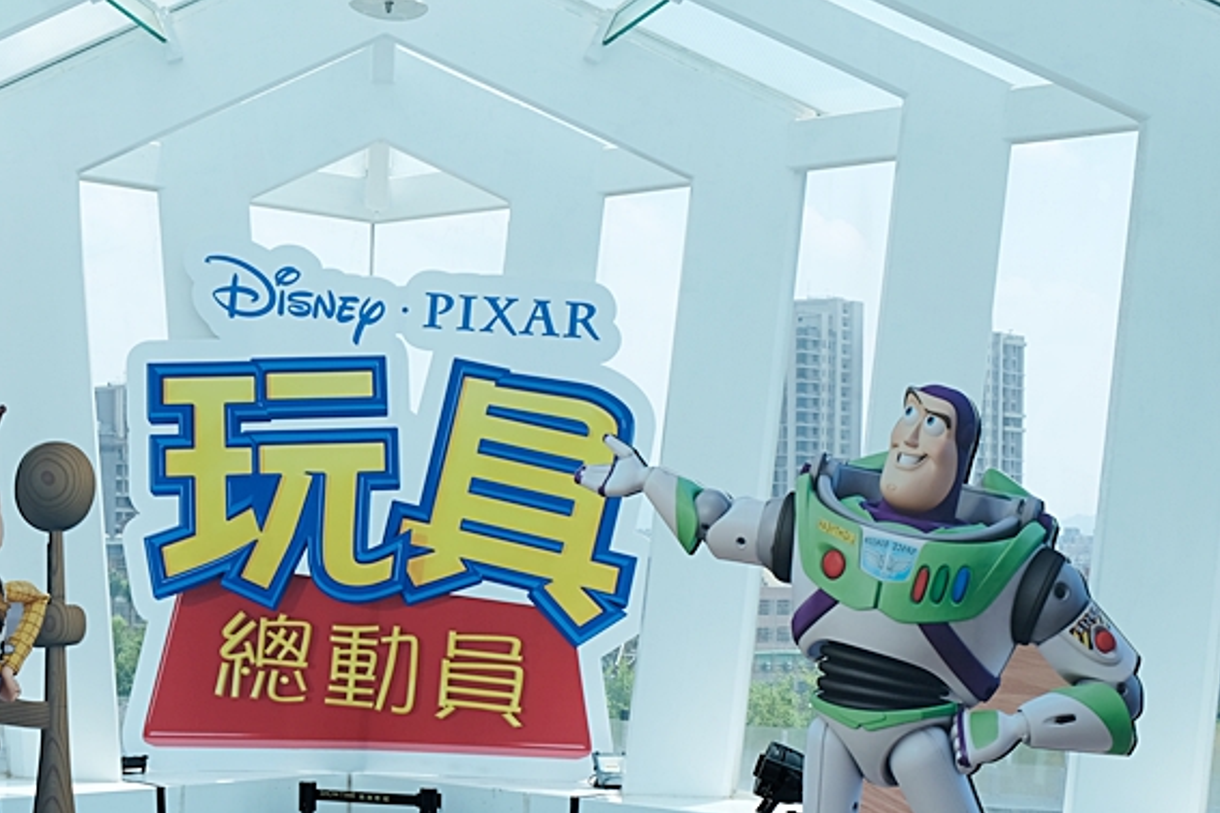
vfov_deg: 20.3
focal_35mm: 67
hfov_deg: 29.1
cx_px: 179
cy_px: 515
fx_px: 2270
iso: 200
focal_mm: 25.4
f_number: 8
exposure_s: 1/220
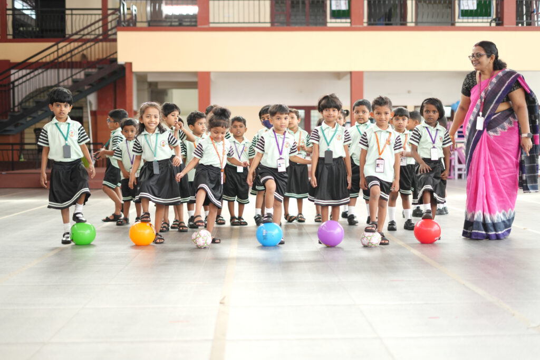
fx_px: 750
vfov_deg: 27.0
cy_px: 180
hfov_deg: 39.6
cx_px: 270
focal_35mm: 50
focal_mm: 50
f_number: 1.8
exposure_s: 1/400
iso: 500
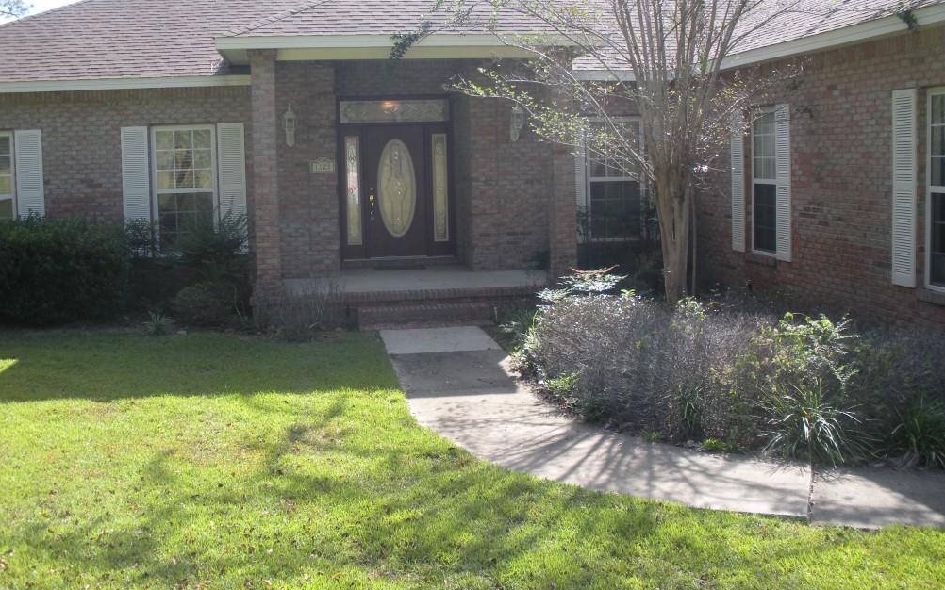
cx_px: 482
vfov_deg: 32.7
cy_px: 248
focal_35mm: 39
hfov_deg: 50.4
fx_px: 1004
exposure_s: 1/167
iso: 64
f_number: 3.5
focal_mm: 6.3
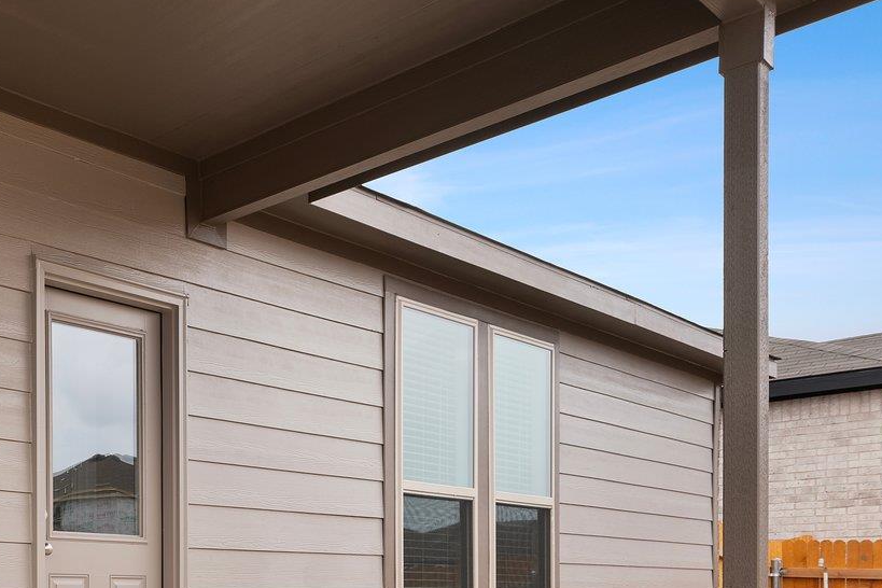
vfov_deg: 30.7
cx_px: -85
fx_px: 980
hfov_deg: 39.7
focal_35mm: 40
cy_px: 606
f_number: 8
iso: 160
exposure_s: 1/50
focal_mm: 16
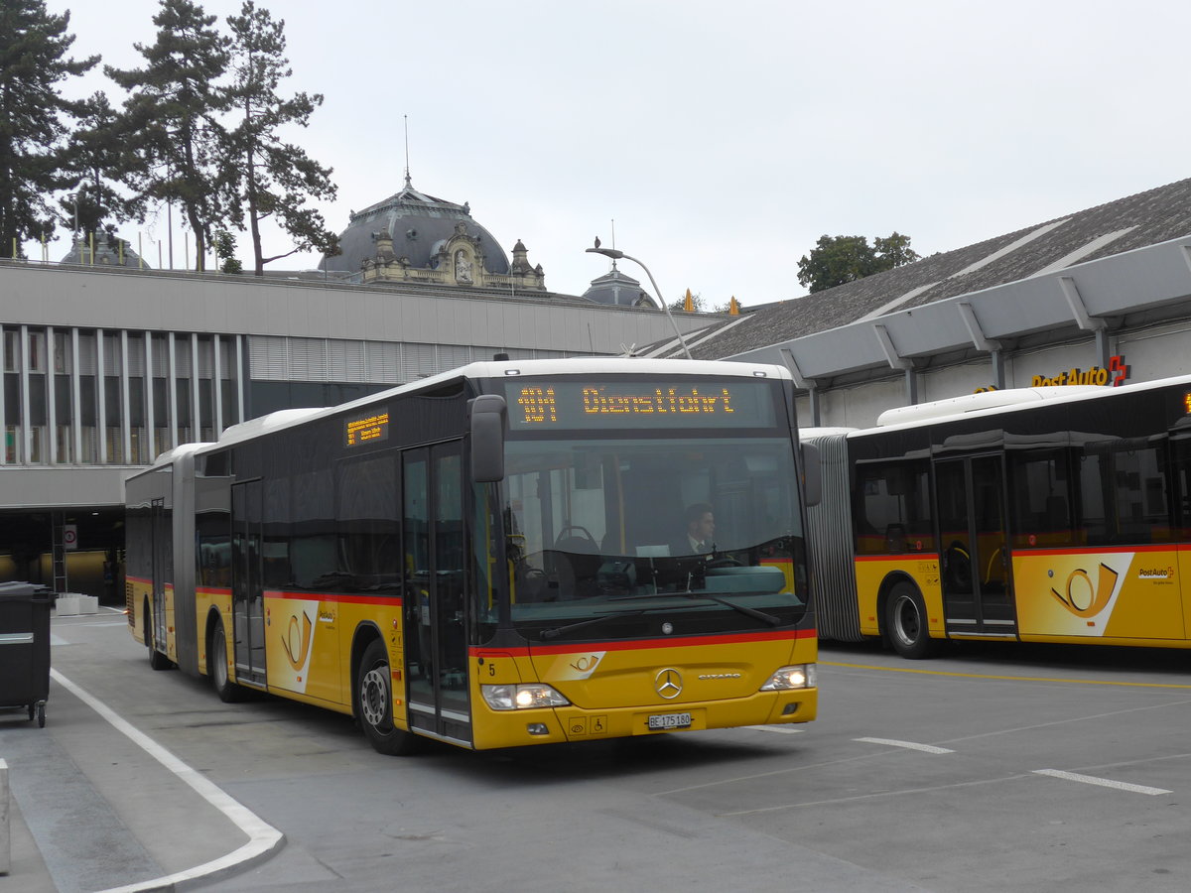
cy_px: 446
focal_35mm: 52
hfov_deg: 36.8
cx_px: 596
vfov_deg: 28.0
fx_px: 1789
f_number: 3.3
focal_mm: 10.7
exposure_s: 1/250
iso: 125
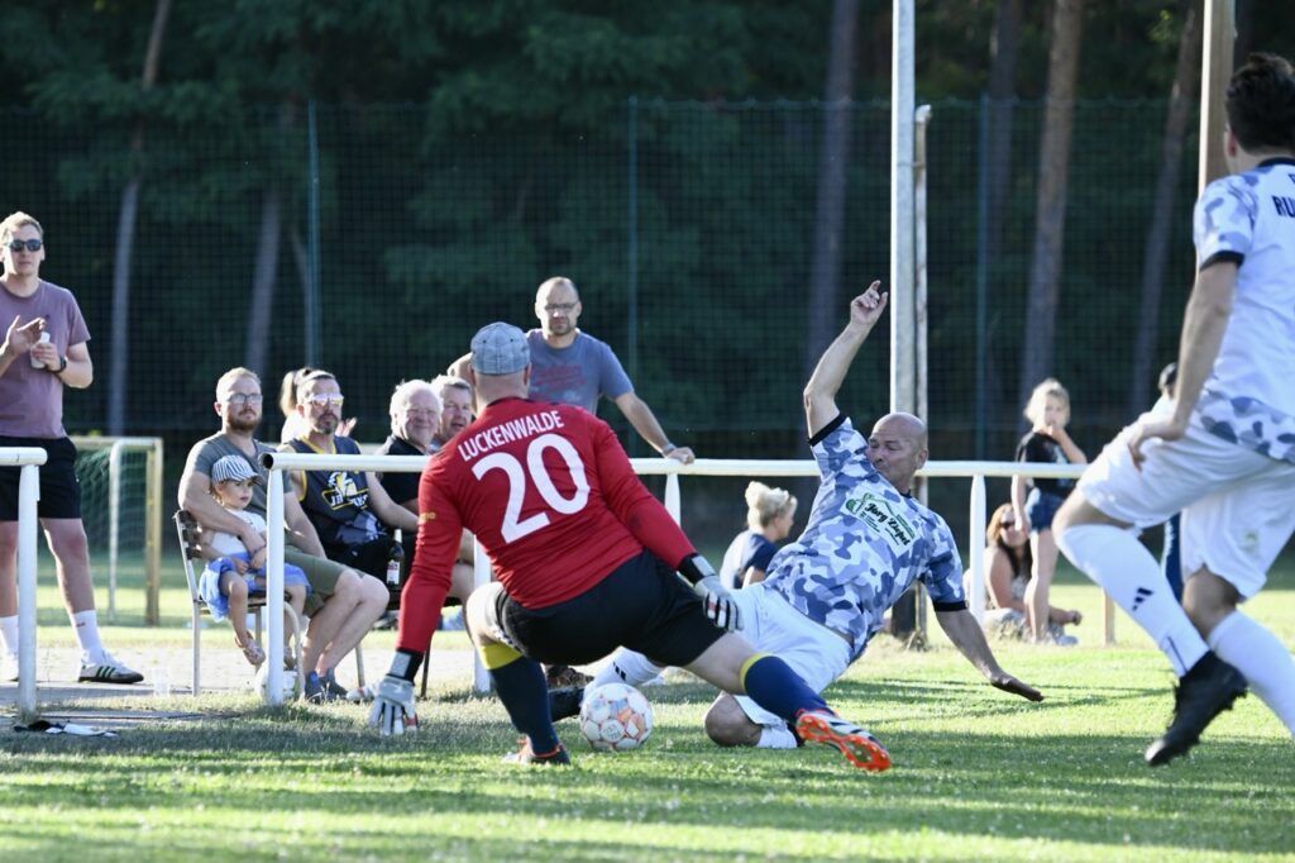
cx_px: 648
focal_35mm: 240
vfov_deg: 5.7
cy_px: 432
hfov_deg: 8.6
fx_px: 8630
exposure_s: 1/1600
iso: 2000
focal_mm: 240
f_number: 5.3
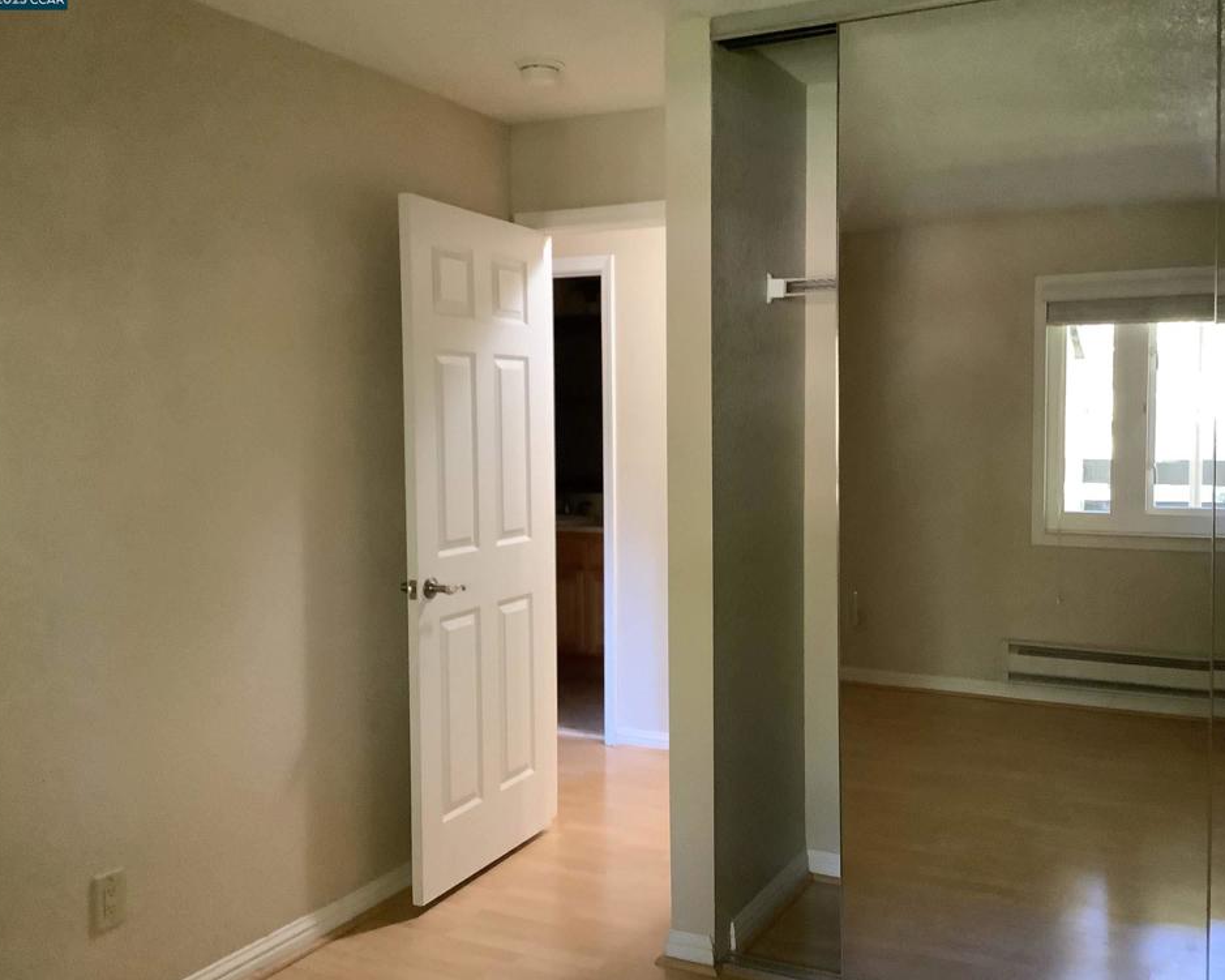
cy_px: 489
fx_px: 1196
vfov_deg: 44.5
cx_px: 648
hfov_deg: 54.2
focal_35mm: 33
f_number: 2.4
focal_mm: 3.3
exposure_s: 1/33
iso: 320
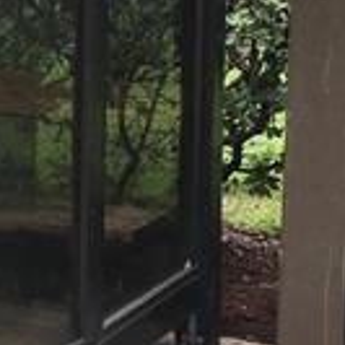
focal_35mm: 125
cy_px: -34
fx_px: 1409
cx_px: -218
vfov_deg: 13.7
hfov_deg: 13.0
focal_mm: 4.15
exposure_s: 1/337
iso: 25
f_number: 2.2
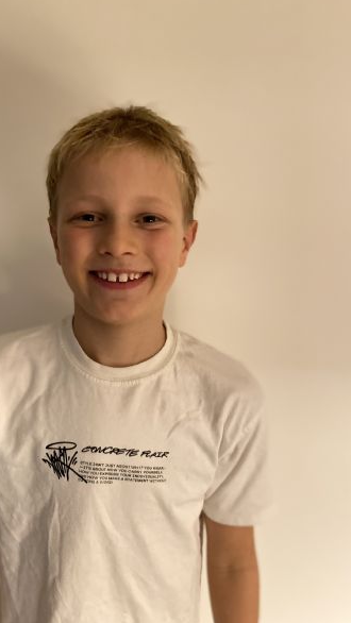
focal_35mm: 29
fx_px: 479
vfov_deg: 66.0
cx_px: 114
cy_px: 306
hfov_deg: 39.7
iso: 800
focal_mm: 4.25
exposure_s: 1/25
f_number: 1.8
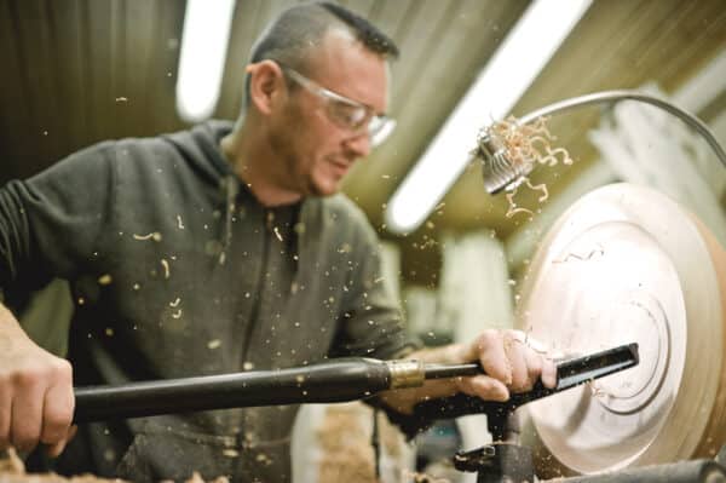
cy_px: 242
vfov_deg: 37.8
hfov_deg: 54.5
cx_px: 363
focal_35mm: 35
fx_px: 705
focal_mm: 35
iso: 1600
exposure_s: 1/1250
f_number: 1.4
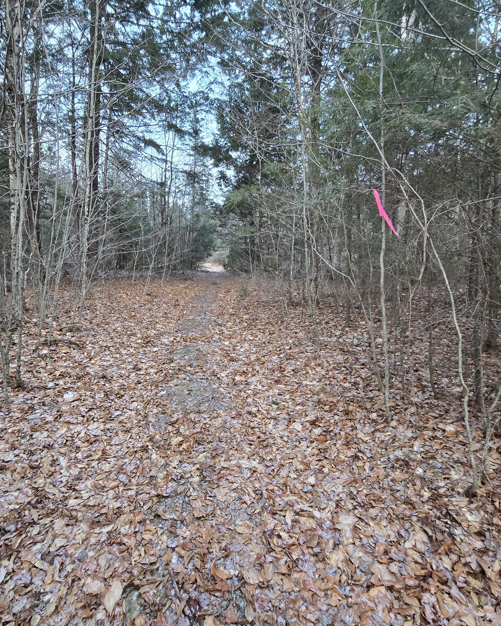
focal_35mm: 17
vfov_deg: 89.6
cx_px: 226
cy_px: 313
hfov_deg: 76.8
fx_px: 315
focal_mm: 2.2
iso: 200
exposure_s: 1/60
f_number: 2.2
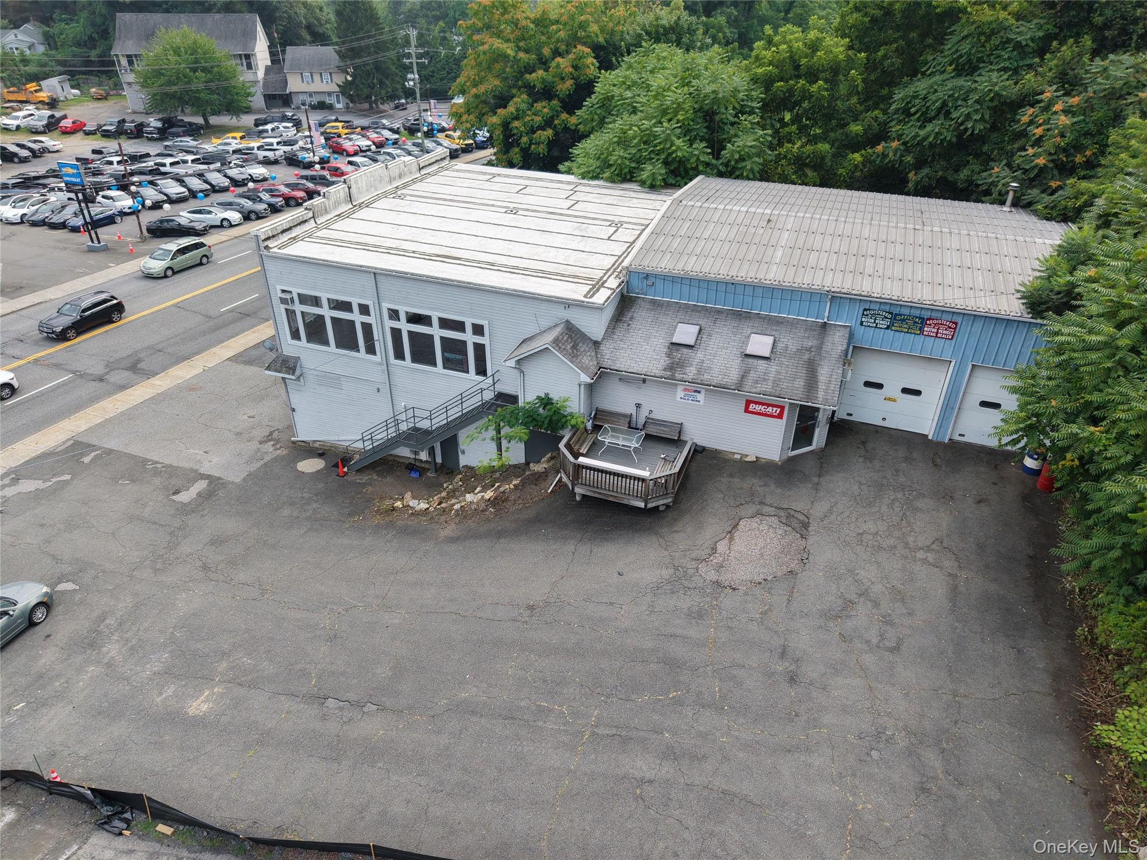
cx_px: 574
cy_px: 430
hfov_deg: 71.6
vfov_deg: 56.8
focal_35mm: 24
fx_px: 795
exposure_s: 1/1000
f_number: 1.8
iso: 100
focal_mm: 8.67
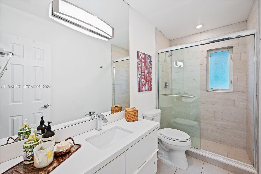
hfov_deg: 100.4
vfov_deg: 77.3
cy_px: 87
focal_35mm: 15
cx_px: 130
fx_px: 109
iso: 250
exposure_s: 1/15
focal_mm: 15
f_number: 8
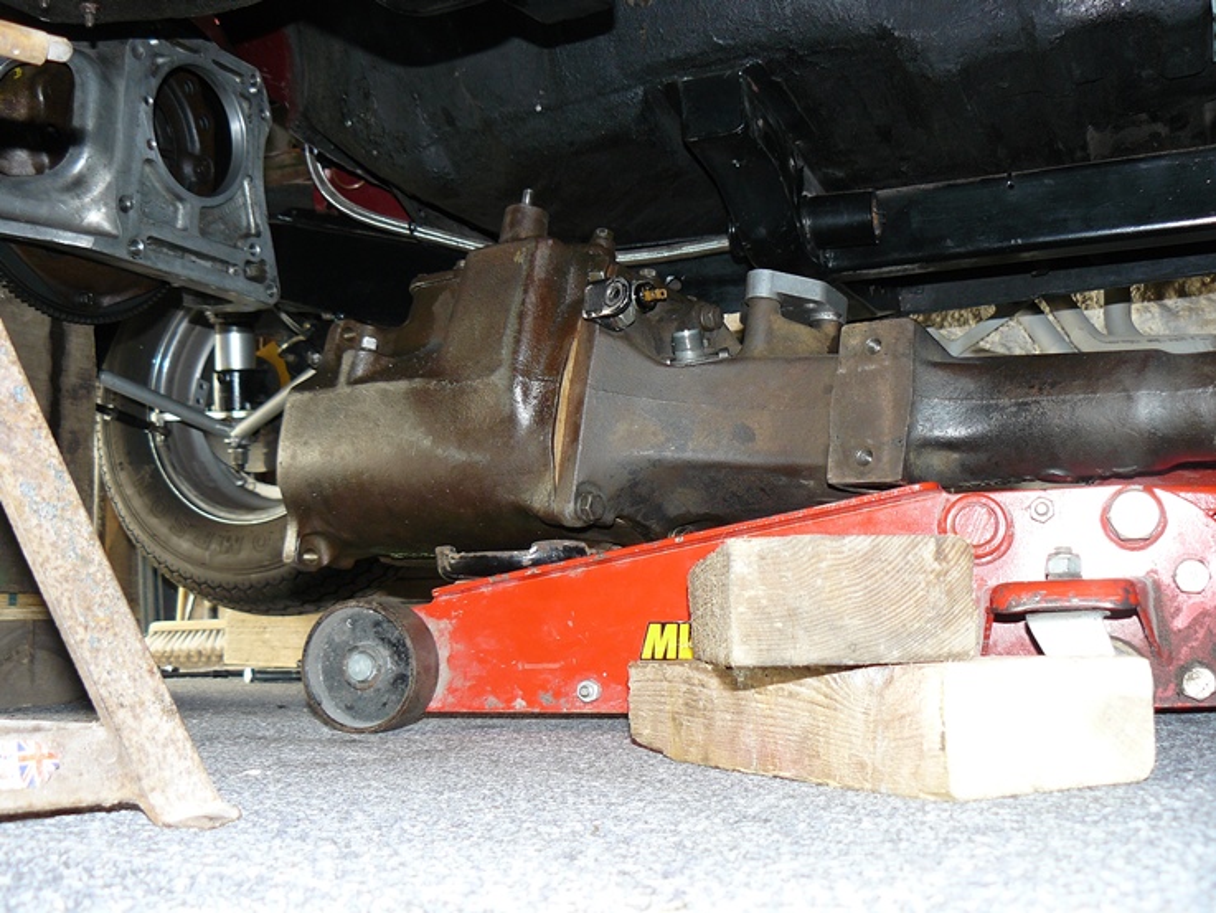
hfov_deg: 51.3
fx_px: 1265
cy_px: 456
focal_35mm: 36
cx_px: 608
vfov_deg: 39.7
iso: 100
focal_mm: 6
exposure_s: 1/30
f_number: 2.8
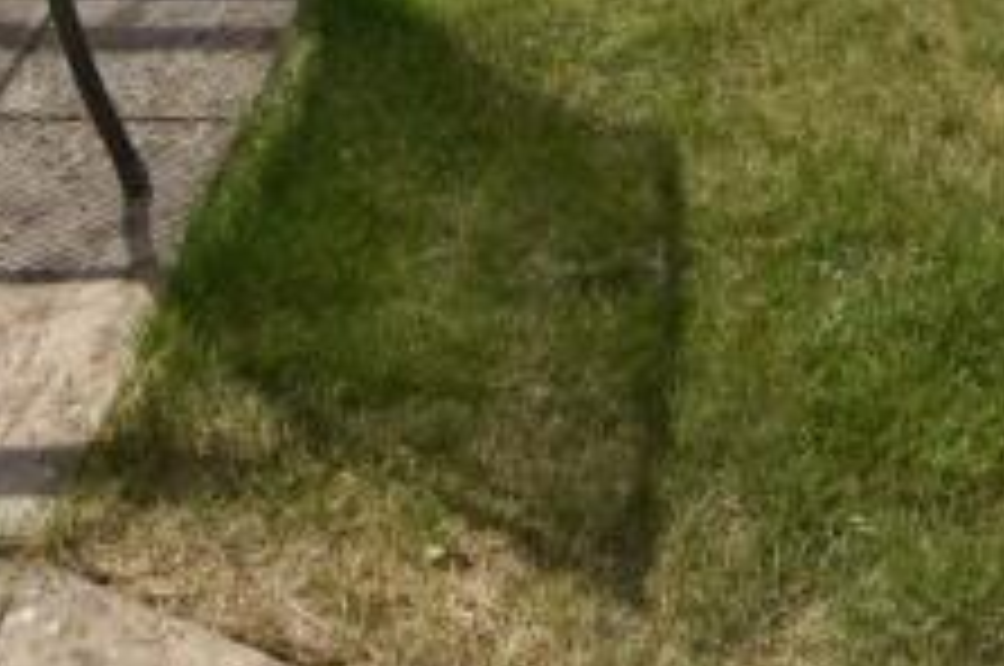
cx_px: 909
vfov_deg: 14.4
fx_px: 1922
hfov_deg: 28.1
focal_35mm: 69
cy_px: -848
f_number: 9
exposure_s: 1/320
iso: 100
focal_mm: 10
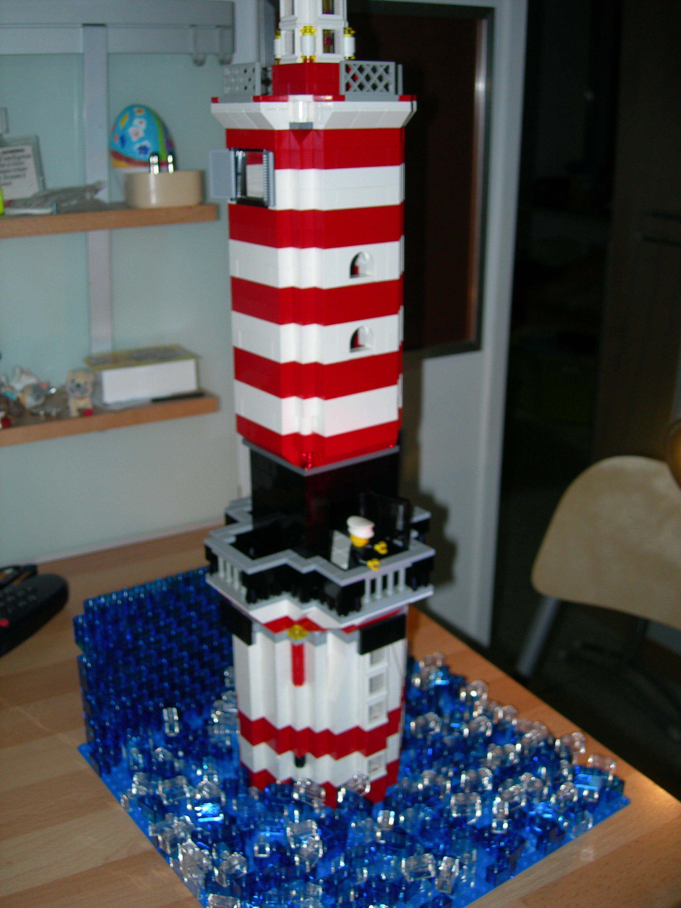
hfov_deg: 37.7
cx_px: 340
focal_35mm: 38
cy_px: 454
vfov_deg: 49.0
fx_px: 997
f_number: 2.8
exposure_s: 1/60.1
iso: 50
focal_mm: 7.8
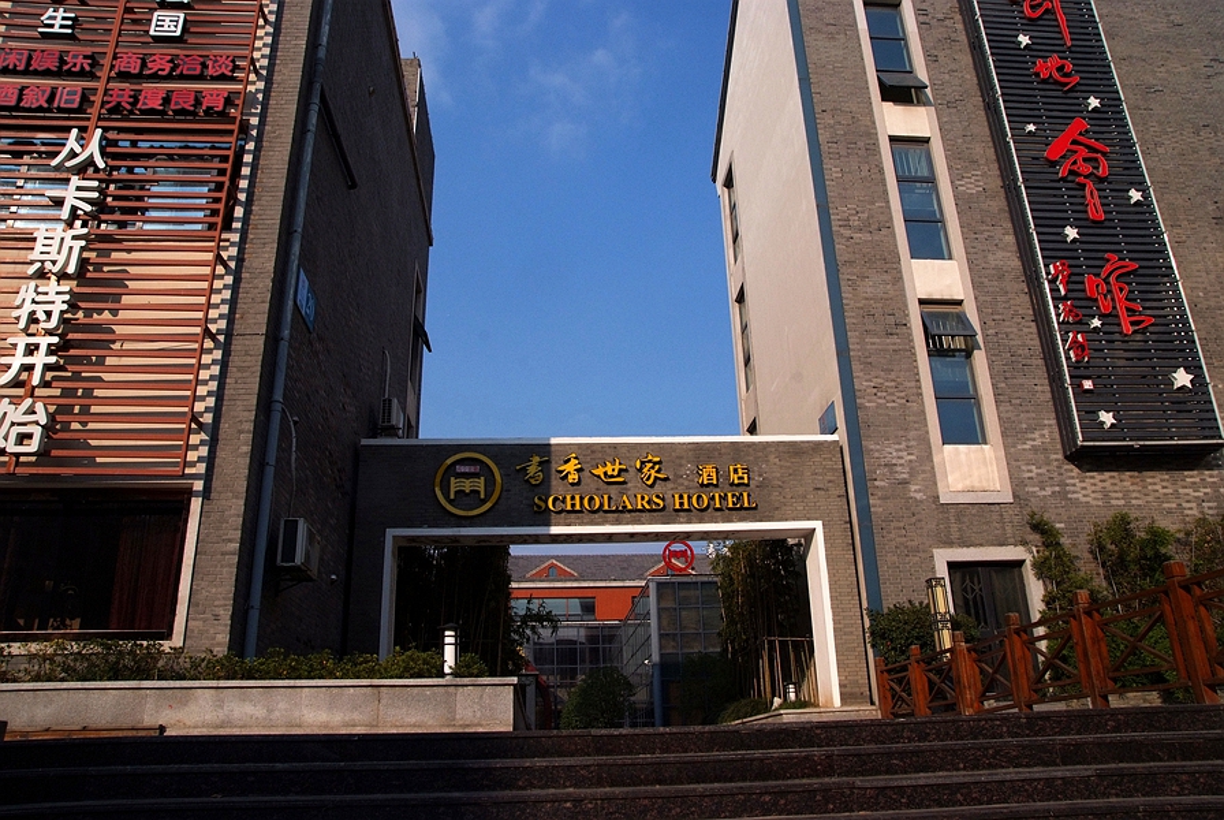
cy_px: 410
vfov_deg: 28.2
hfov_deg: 41.1
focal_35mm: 48
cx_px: 612
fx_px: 1634
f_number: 11
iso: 400
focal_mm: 32
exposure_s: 1/800
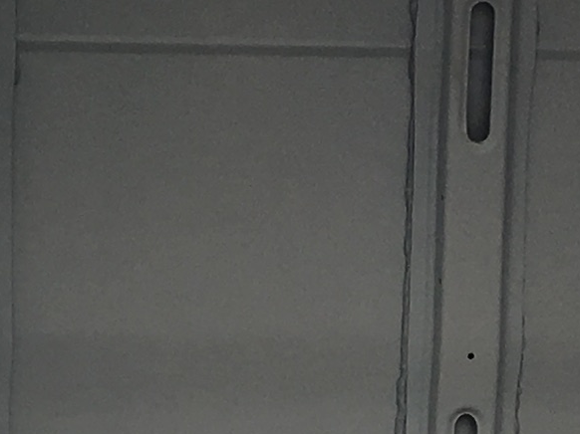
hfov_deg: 9.8
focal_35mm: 201
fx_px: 3366
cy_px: 406
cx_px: 379
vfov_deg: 7.4
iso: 25
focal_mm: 4.15
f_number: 2.2
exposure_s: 1/132
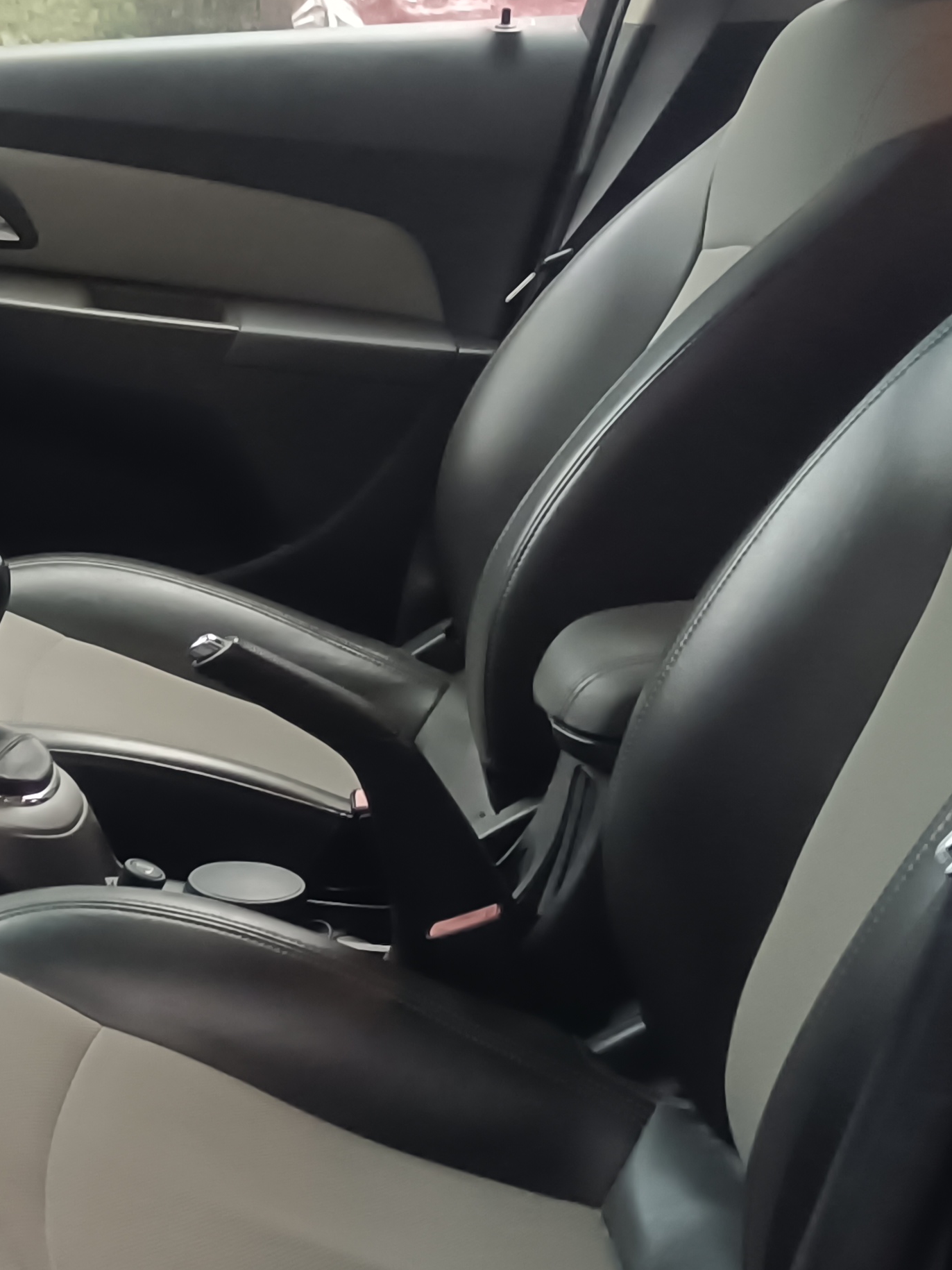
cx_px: 76
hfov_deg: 21.1
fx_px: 2494
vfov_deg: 28.5
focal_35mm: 68
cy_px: 725
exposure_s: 1/50
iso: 3650
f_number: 1.9
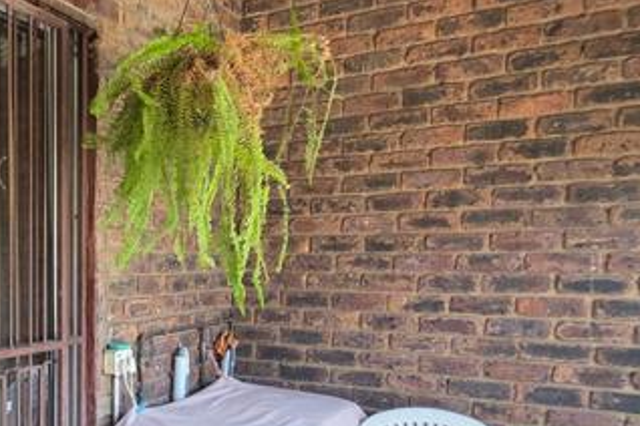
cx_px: 64
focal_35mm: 34
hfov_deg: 49.7
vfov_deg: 37.5
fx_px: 604
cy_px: 342
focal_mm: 2.2
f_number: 1.9
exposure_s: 1/200
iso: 320
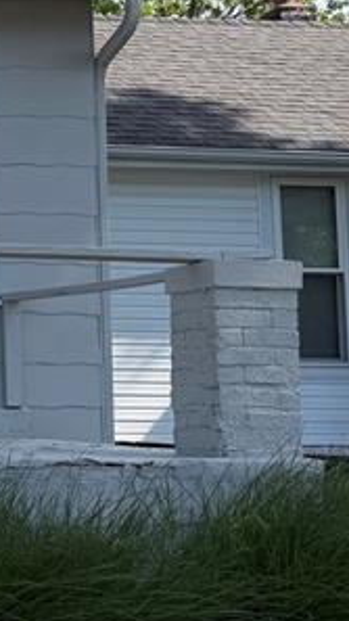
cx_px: -516
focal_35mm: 90
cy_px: 282
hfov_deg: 11.1
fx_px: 1481
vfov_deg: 23.7
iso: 80
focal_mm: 6.76
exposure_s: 1/2703
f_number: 1.78
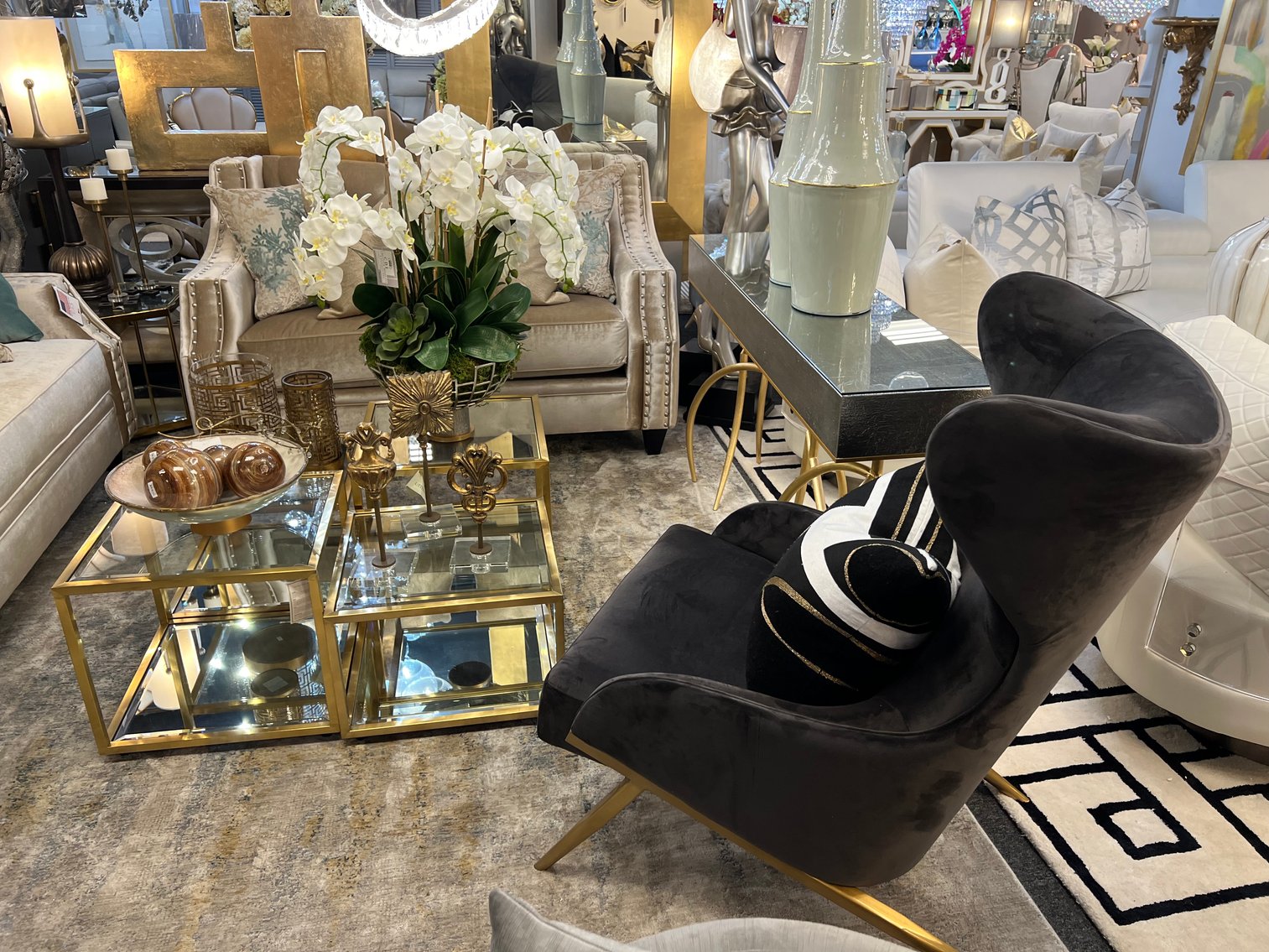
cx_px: 634
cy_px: 476
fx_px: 953
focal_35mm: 26
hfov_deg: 67.3
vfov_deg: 53.1
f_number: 1.5
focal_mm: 5.7
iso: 125
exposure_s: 1/120
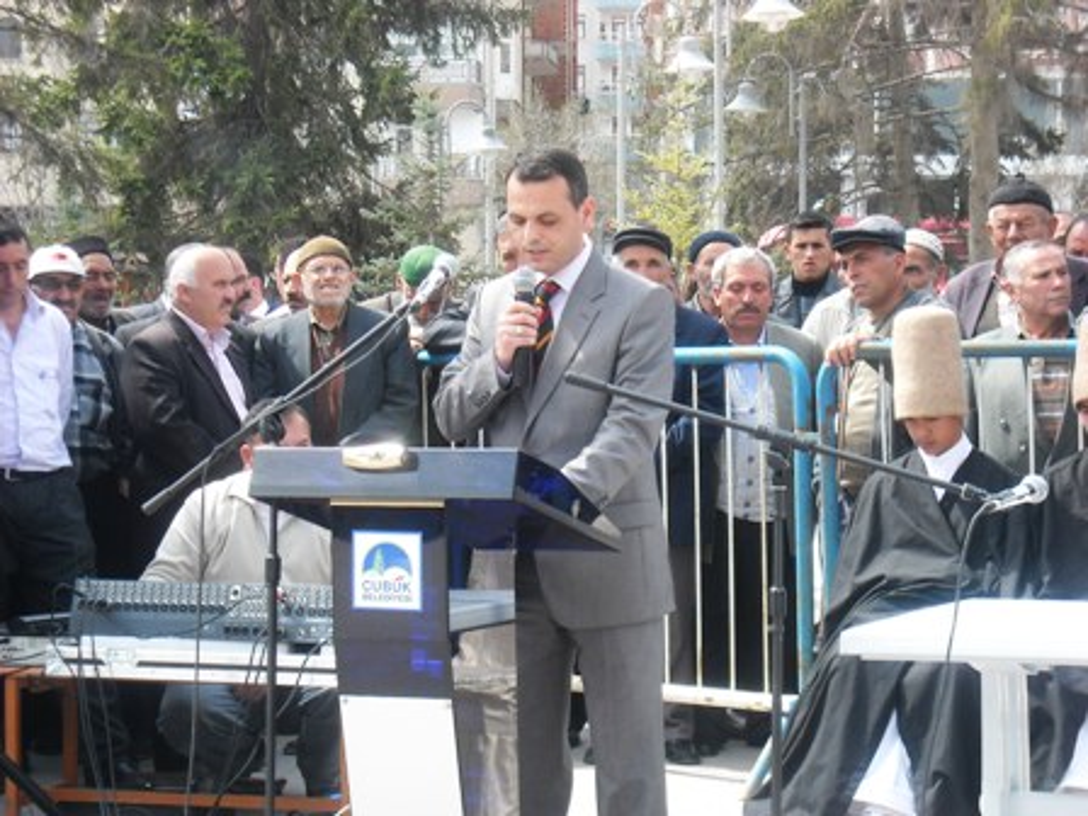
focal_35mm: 105
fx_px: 3300
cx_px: 544
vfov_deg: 14.1
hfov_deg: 18.7
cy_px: 408
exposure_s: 1/125
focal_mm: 17.1
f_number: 4.7
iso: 87
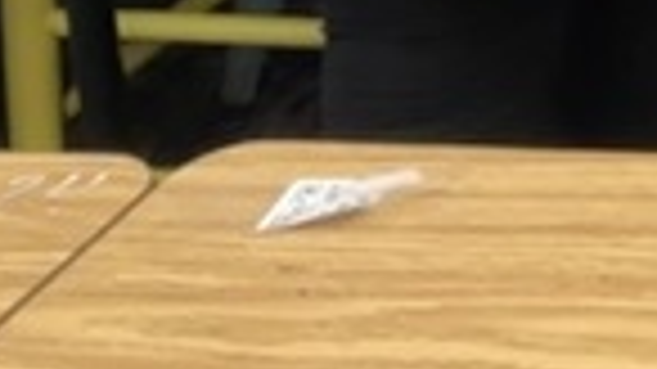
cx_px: 2169
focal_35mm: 222
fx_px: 3866
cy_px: -1071
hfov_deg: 7.9
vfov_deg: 4.9
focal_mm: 3
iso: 64
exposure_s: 1/60
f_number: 1.8
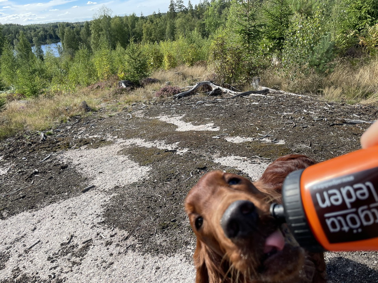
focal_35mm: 26
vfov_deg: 53.1
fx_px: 284
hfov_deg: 67.3
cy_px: 142
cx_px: 189
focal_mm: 4.2
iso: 32
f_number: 1.6
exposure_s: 1/1233
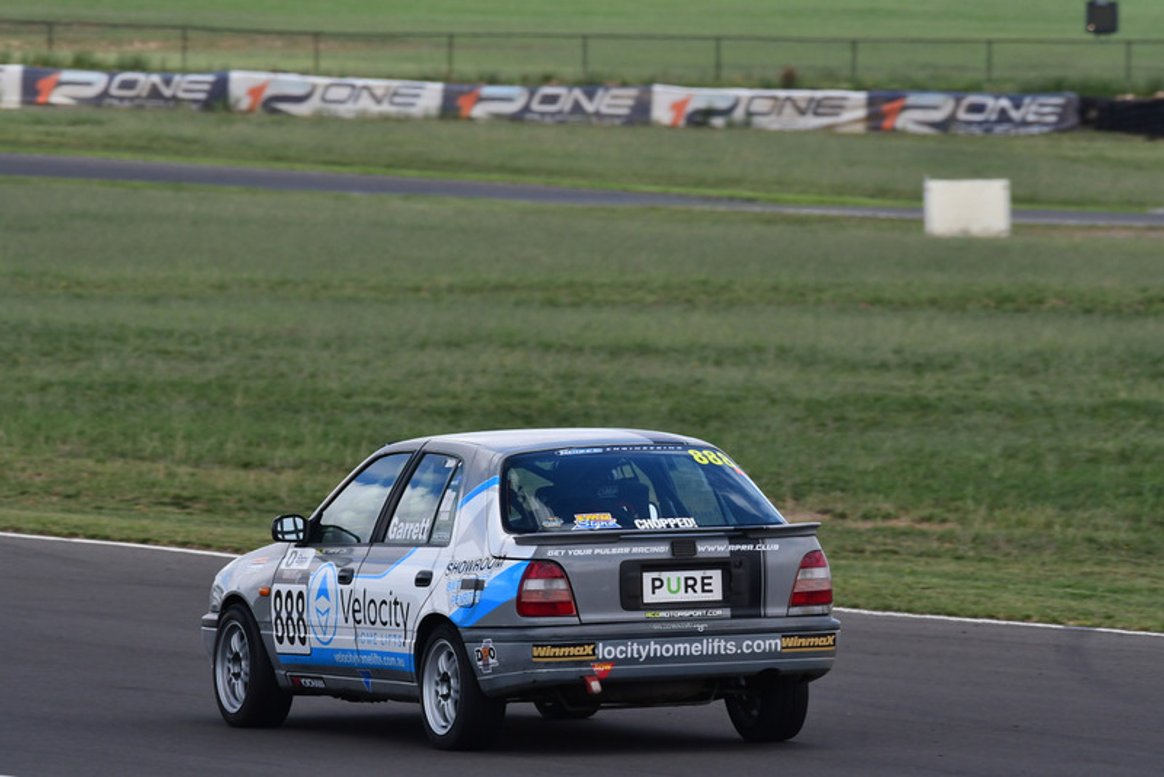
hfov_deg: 3.7
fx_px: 17951
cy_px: 388
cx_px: 582
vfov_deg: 2.5
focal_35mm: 555
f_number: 10
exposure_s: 1/640
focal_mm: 370
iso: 500
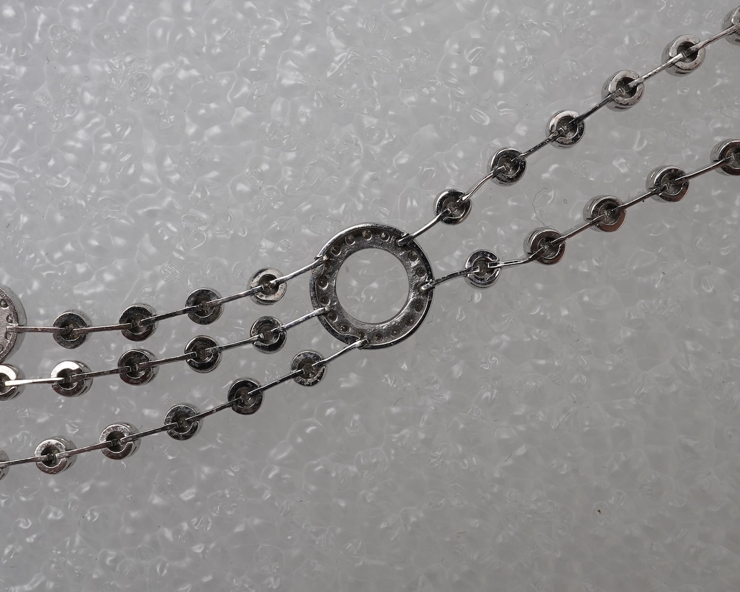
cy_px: 341
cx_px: 340
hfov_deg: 30.5
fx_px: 1357
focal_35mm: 62
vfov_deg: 24.6
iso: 320
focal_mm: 30
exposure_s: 1/125
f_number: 22
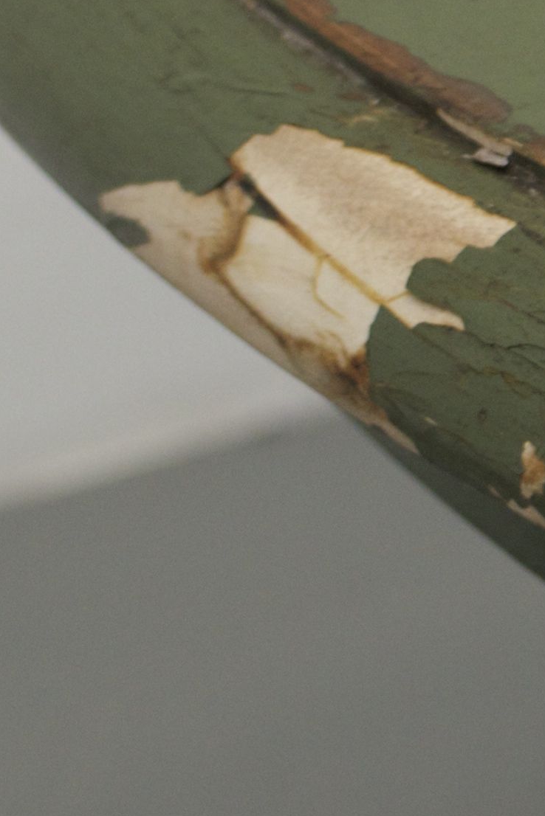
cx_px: 767
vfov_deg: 6.3
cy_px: -7
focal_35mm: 326
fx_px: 7398
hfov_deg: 4.2
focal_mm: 40
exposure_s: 1/25
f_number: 5.3
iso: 400
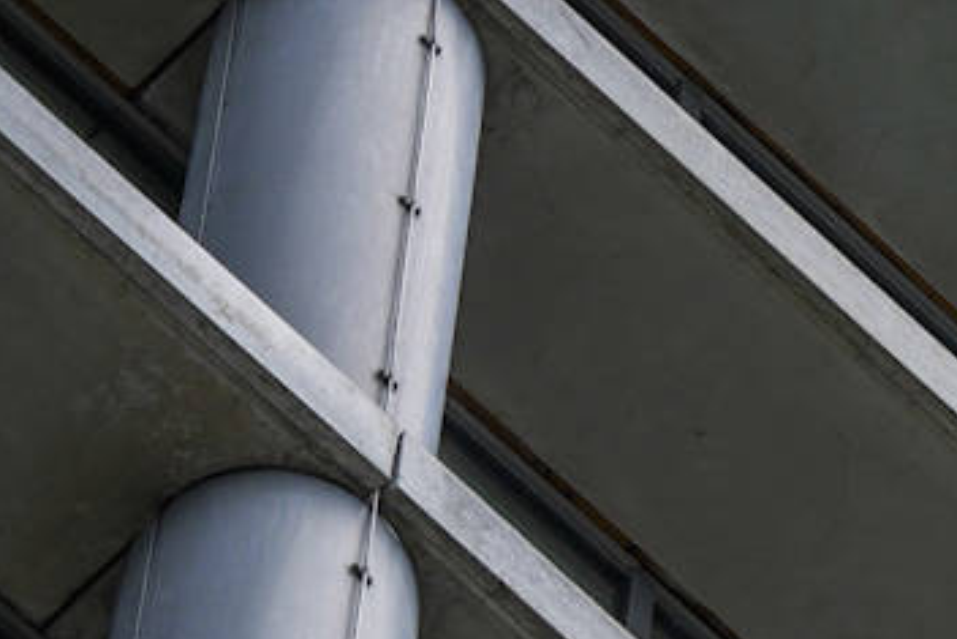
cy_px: 759
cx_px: 2360
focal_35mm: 742
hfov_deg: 2.8
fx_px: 19732
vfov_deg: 1.9
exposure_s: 1/500
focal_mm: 136
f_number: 5
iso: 100
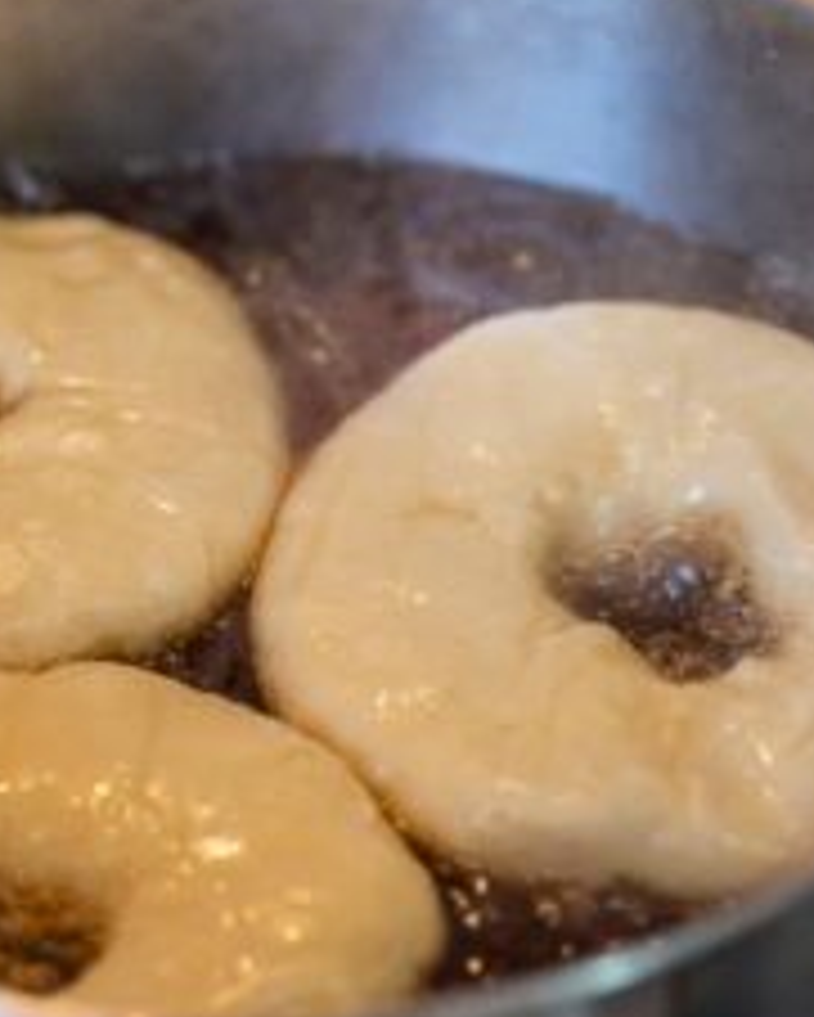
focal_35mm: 112
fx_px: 3371
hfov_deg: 13.7
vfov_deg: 17.1
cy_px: 572
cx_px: 171
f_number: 3.2
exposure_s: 1/250
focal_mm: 60
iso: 1000
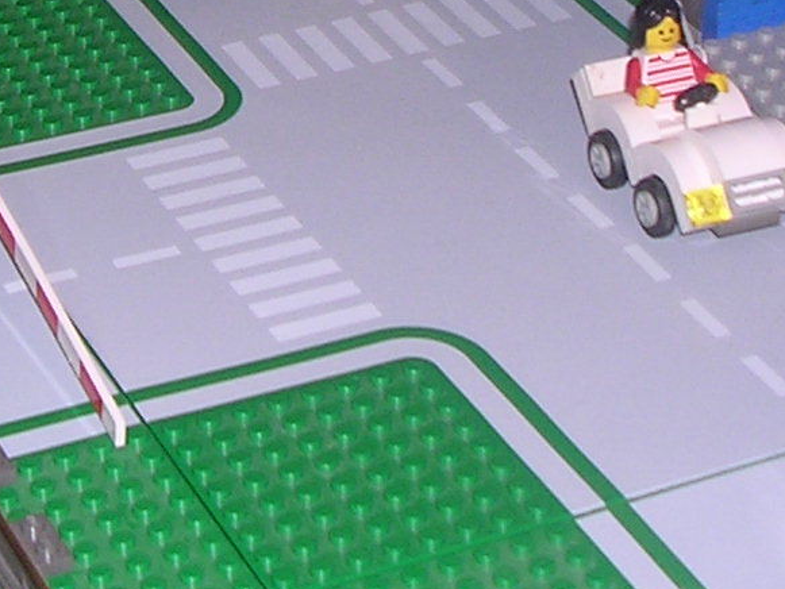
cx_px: 53
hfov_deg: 14.5
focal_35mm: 134
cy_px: -235
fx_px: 3039
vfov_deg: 10.7
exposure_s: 1/60.1
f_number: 2.8
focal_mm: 5.8
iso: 100
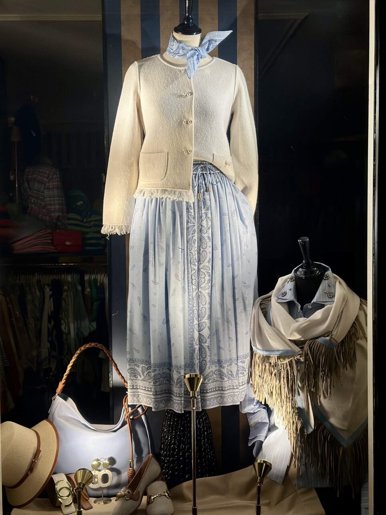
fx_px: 714
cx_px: 193
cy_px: 258
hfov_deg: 30.3
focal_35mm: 48
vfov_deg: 39.7
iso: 80
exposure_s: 1/276
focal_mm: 6.86
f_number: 1.78
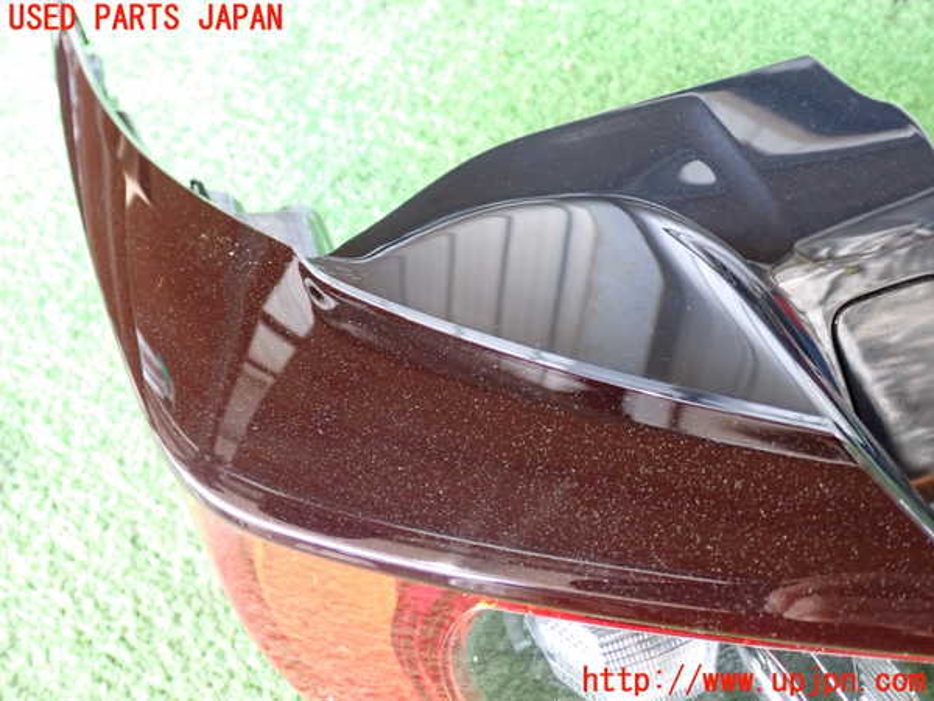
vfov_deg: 39.7
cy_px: 350
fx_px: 971
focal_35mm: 36
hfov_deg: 51.4
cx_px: 467
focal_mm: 6.37
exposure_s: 1/30
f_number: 2.5
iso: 800
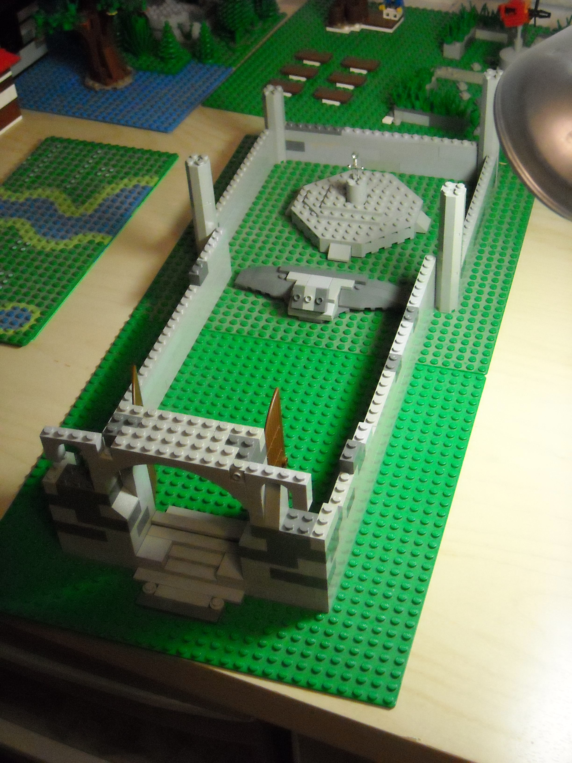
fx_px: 1190
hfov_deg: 27.0
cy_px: 382
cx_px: 286
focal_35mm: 54
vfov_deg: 35.5
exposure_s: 1/109
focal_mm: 8.85
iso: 800
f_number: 3.3
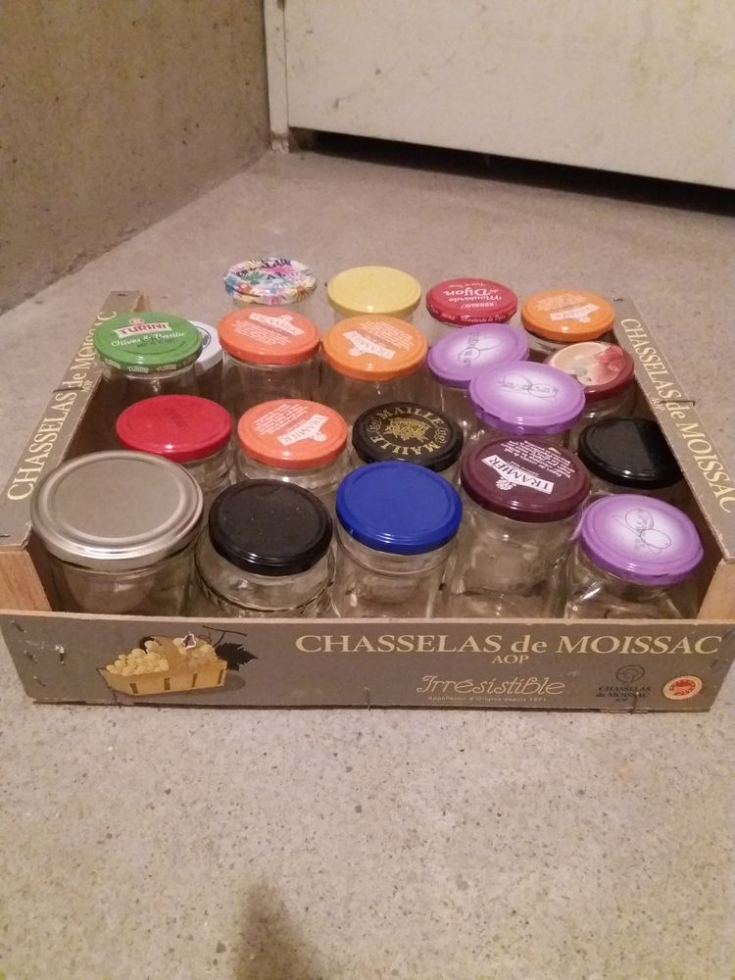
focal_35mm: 28
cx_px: 368
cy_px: 490
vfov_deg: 63.4
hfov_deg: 49.7
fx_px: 793
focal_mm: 3.7
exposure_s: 1/17
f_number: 1.9
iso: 800
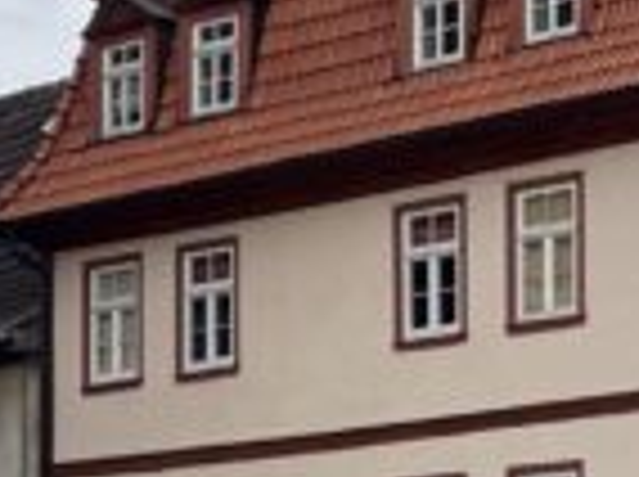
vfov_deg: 7.6
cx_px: -270
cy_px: 850
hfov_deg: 10.2
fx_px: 3465
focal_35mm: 188
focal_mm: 4.2
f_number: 1.6
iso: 32
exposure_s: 1/593
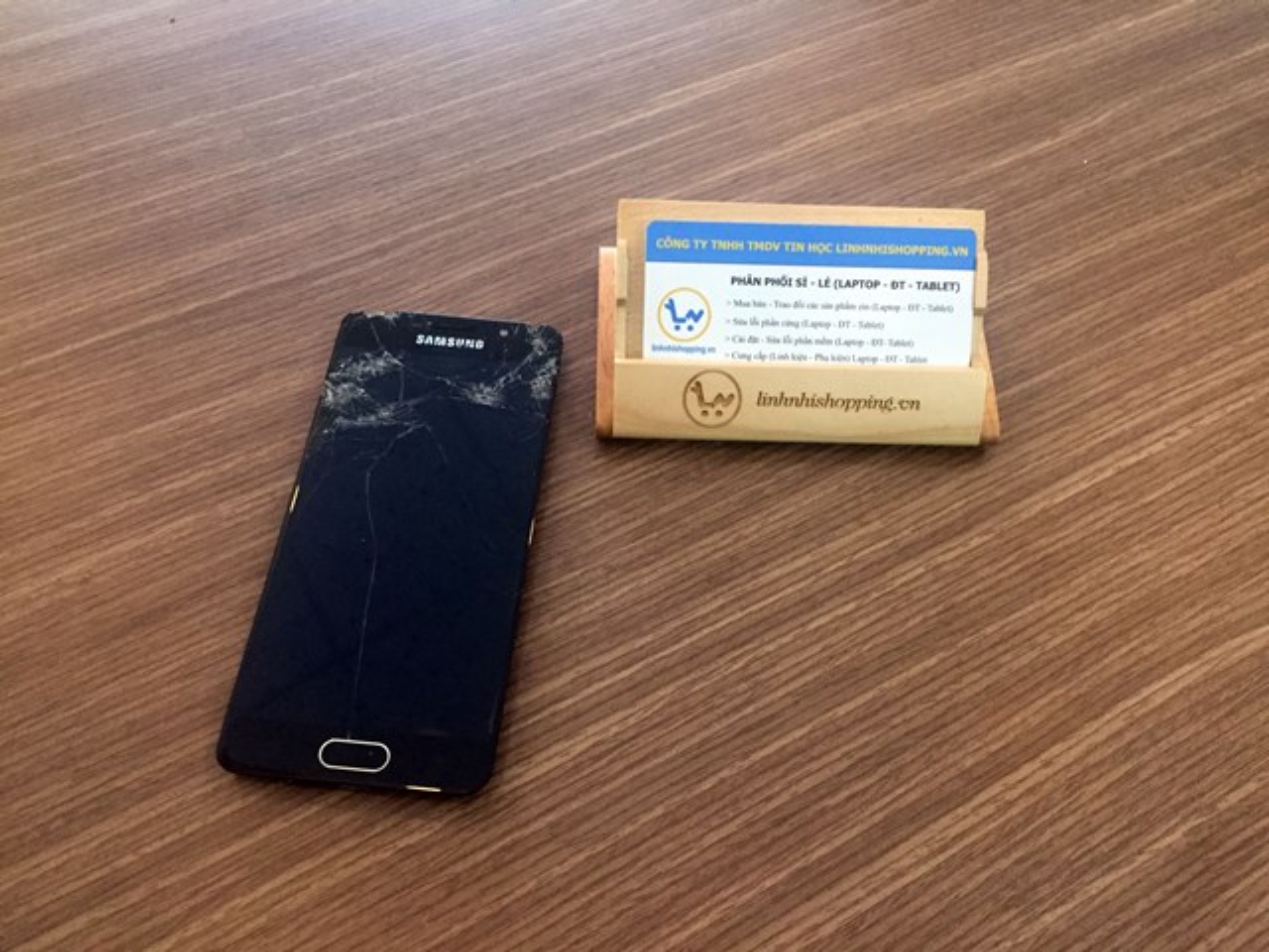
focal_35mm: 29
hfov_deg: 61.7
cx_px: 634
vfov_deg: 48.2
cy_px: 476
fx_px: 1063
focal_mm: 4.15
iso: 250
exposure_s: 1/33
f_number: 2.2
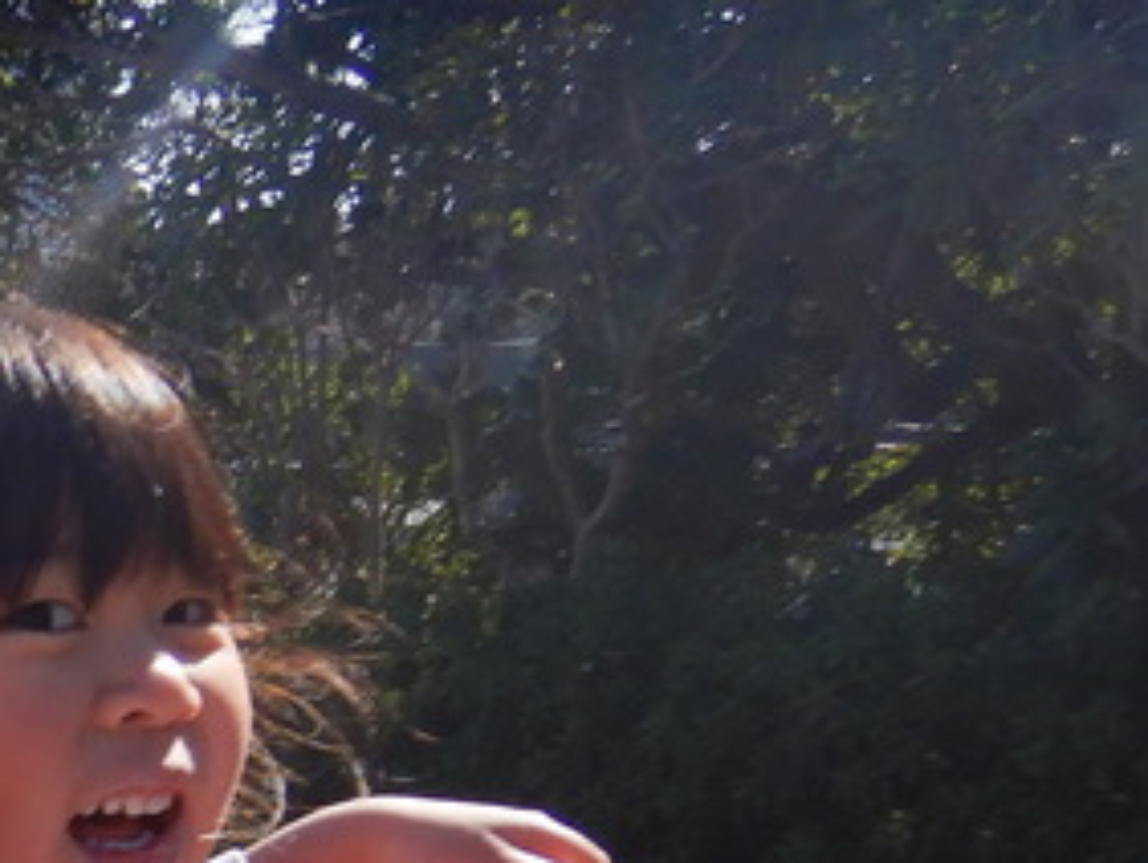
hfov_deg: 19.6
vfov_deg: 16.1
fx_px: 2821
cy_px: 1262
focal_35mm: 85
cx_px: -643
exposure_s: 1/1250
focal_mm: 4.3
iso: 125
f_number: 2.8
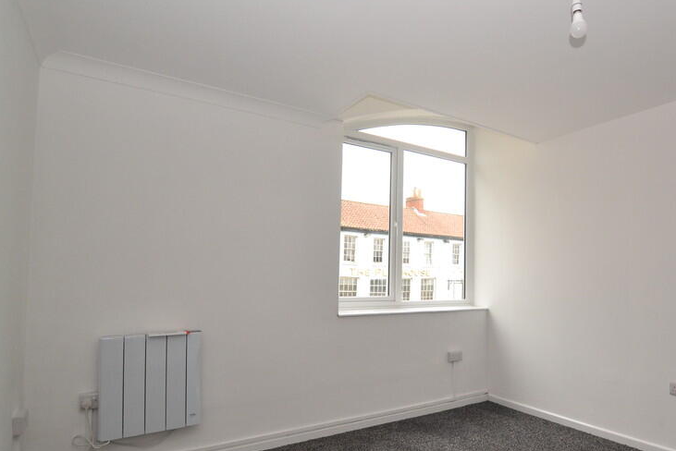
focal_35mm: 21
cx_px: 425
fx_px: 394
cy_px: 258
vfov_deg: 59.3
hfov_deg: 79.6
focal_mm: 10
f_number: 7.1
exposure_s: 1/125
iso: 800
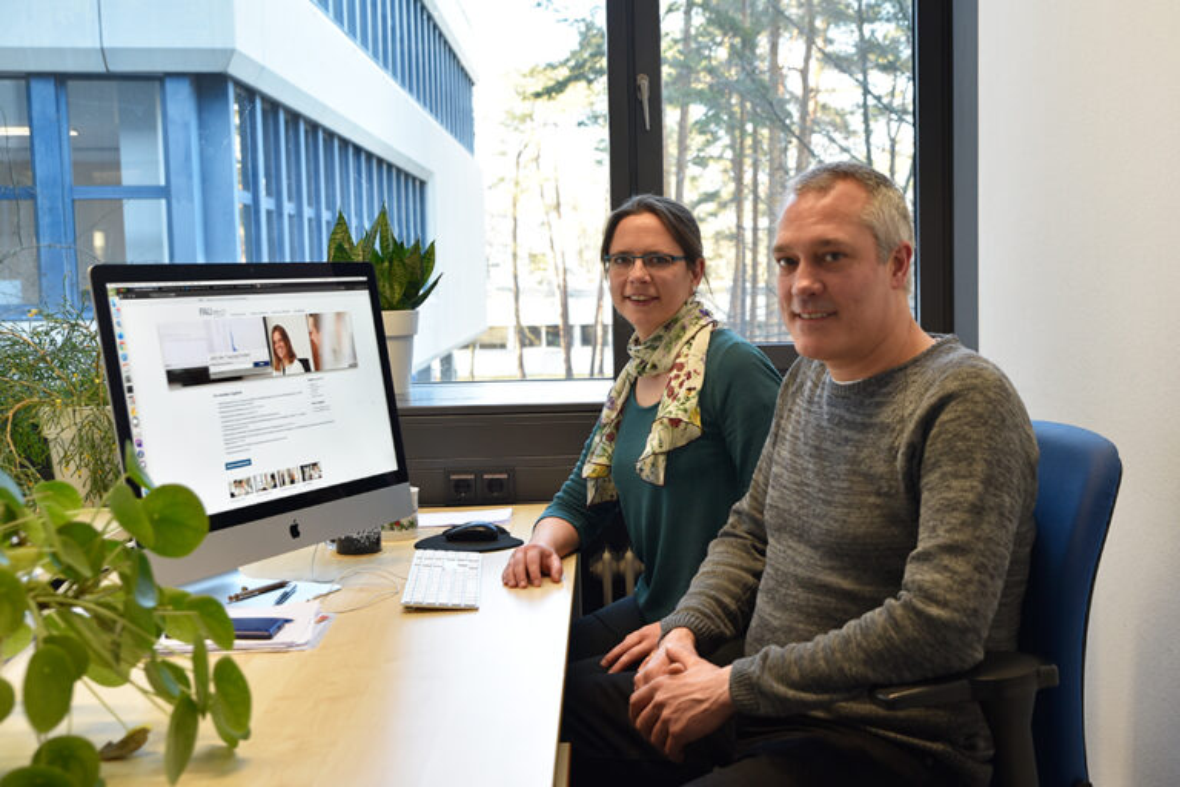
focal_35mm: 35
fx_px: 1147
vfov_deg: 37.9
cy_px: 394
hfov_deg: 54.4
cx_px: 590
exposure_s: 1/60
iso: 400
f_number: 4
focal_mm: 35
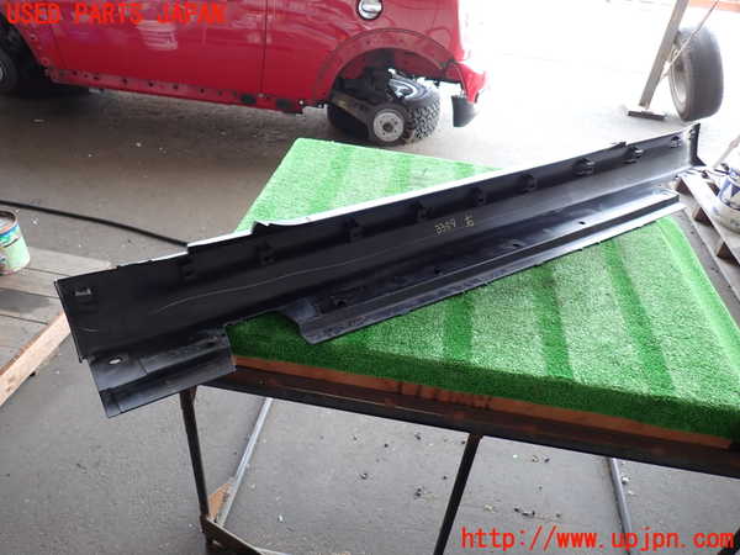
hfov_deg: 69.4
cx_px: 370
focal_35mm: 25
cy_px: 278
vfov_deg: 54.9
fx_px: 534
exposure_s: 1/60
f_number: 2
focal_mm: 4.5
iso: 160
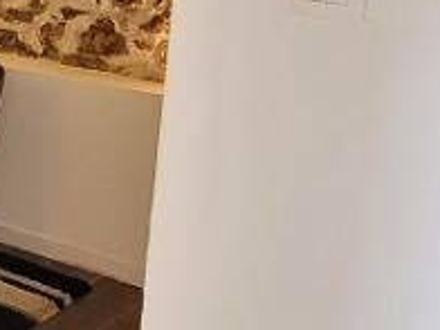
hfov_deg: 25.4
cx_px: -101
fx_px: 864
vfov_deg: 21.2
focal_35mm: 68
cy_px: 45
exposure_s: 1/33
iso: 400
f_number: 2.2
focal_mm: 1.74
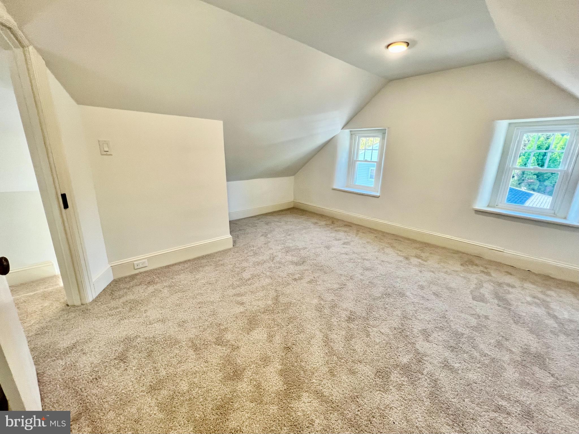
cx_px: 290
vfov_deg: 89.9
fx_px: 217
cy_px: 217
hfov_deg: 106.2
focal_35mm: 13
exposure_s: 1/120
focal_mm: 1.57
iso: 200
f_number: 1.8
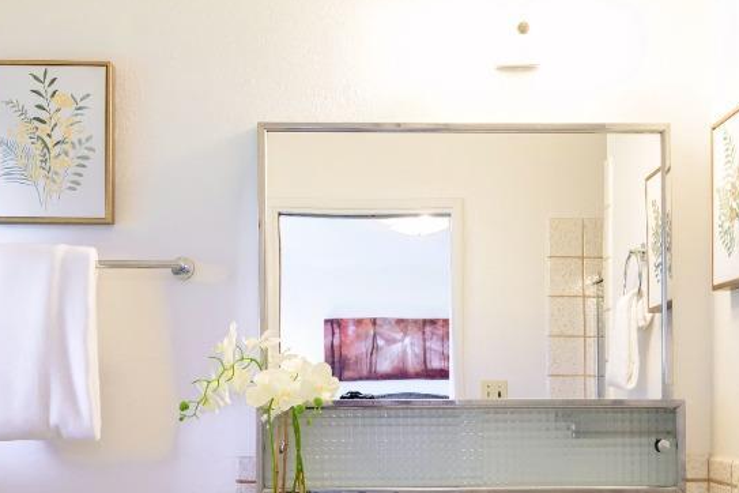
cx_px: 374
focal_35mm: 48
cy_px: 389
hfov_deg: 40.8
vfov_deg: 27.3
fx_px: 993
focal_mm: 17.5
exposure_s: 1/30
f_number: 8
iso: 1250
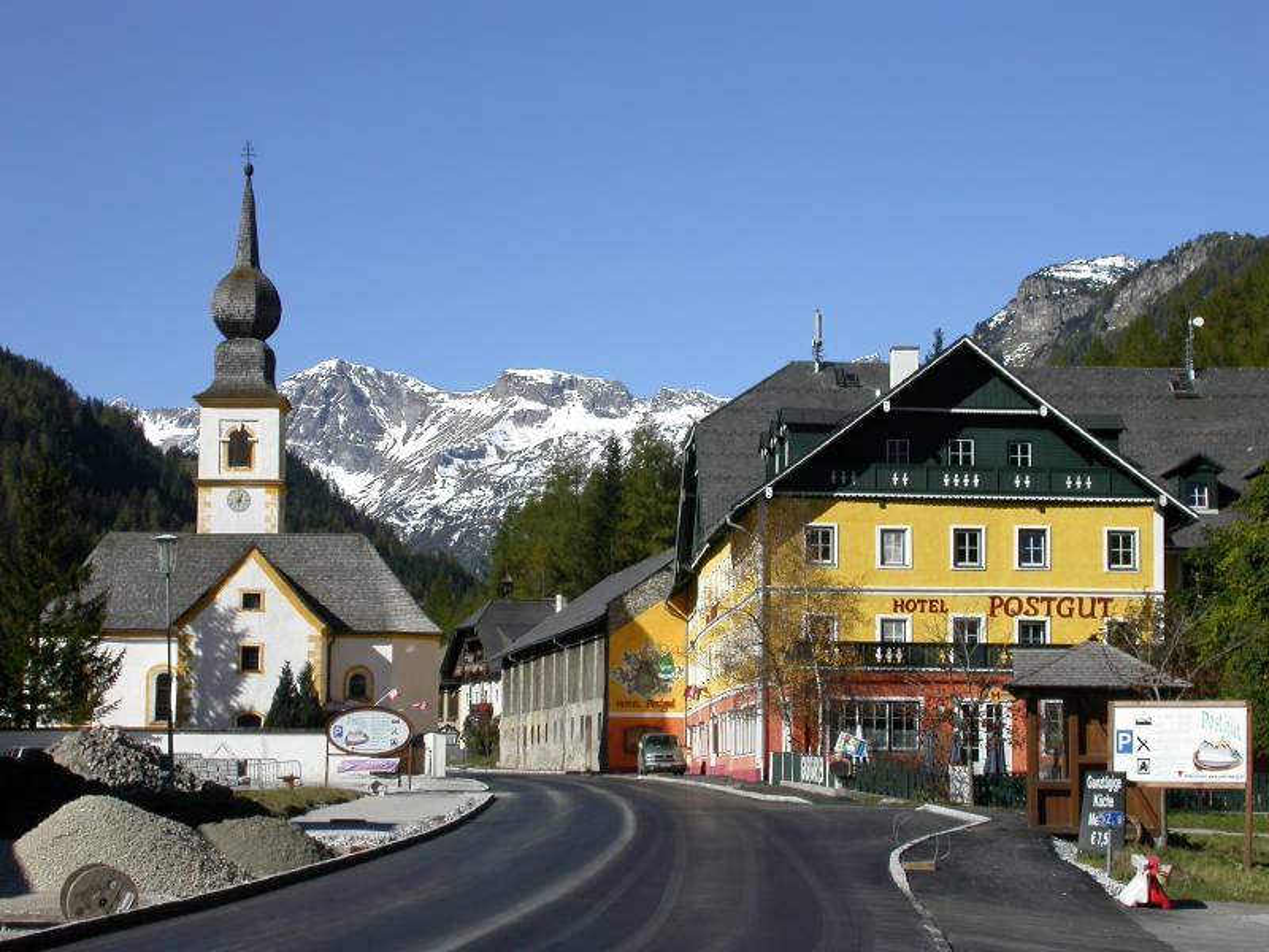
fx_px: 2969
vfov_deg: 18.2
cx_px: 634
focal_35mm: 81
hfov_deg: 24.1
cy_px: 476
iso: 100
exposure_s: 1/564
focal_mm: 16.9
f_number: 6.4
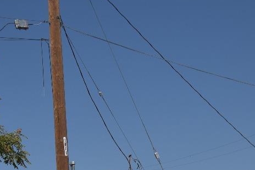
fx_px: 687
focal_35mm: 97
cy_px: 233
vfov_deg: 13.5
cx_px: 109
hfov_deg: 21.0
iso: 100
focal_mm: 20
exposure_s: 1/1000
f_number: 5.6
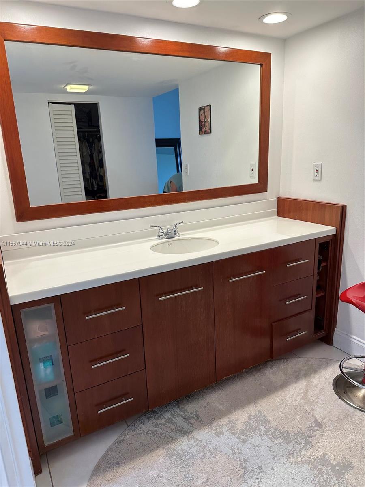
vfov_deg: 71.6
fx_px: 337
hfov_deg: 56.8
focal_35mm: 24
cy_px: 244
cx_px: 182
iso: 125
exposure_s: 1/120
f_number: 1.78
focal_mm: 6.86
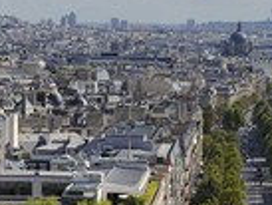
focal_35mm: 153
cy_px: 171
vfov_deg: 9.7
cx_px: 36
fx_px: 1203
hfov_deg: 12.8
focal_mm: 52
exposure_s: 1/250
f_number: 10
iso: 200
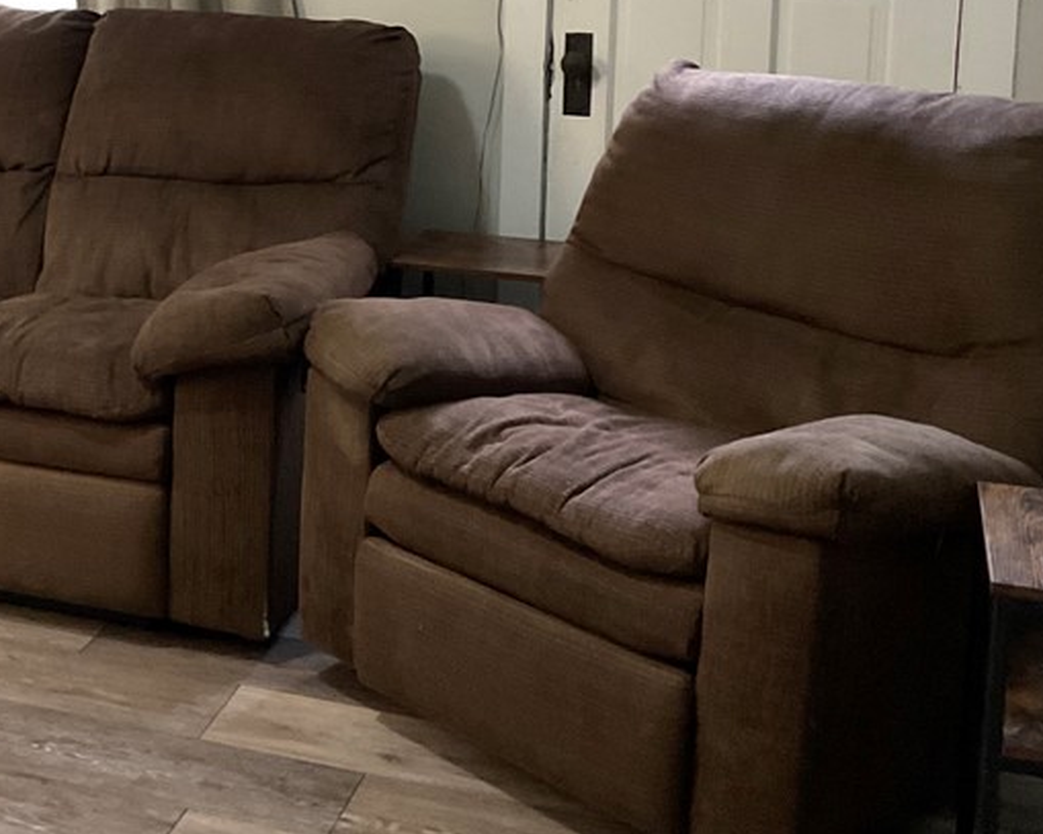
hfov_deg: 32.3
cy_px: 84
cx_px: 238
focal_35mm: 57
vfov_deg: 25.8
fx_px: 1759
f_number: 1.8
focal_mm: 3
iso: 250
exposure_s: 1/30
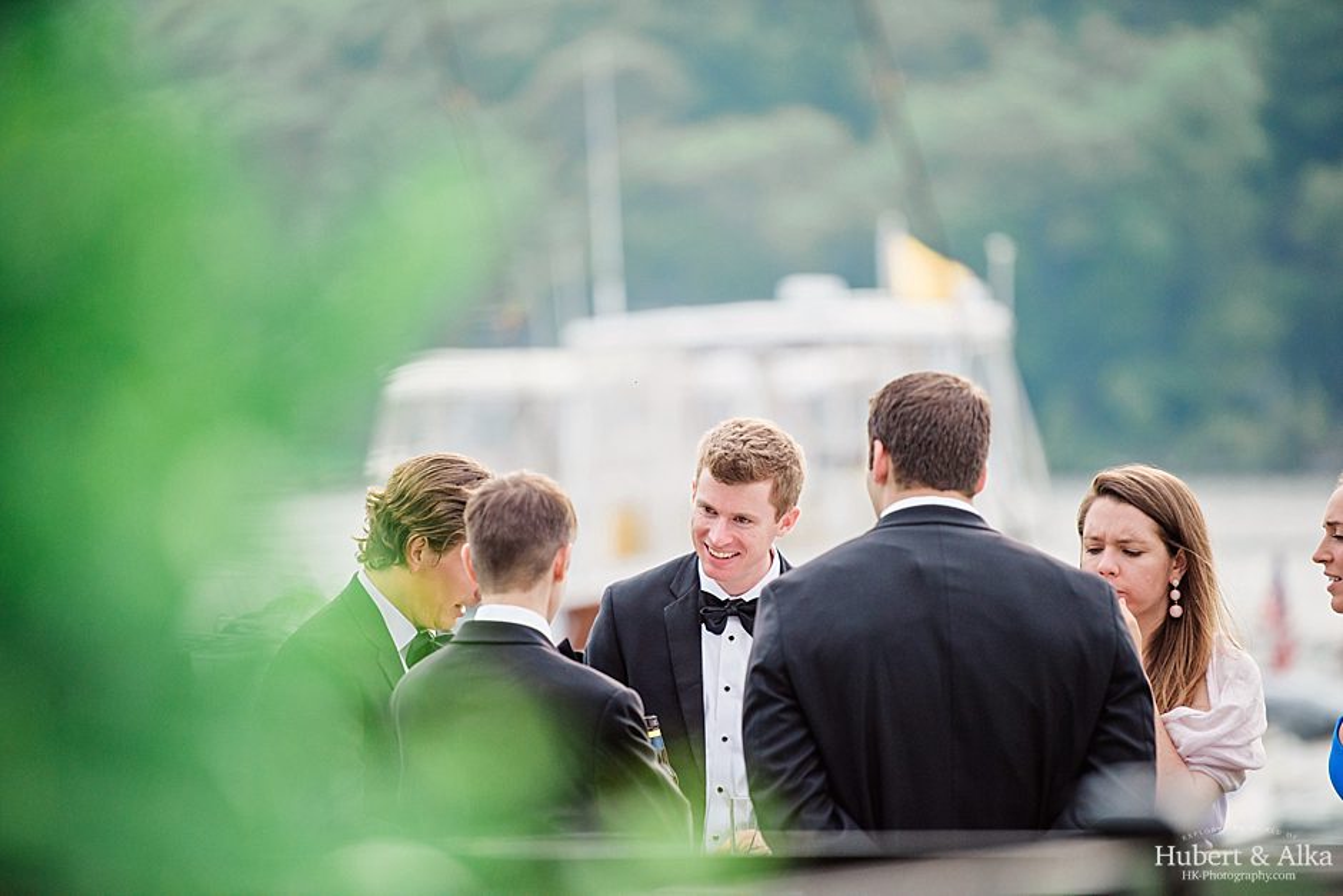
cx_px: 672
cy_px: 448
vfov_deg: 6.9
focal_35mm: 200
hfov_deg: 10.3
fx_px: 7462
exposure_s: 1/4000
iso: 640
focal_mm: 200
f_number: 2.8
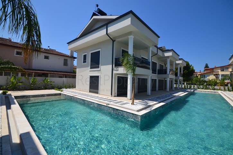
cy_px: 78
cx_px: 116
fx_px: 97
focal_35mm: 15
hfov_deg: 100.5
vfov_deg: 77.1
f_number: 11
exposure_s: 1/400
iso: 200
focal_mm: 10
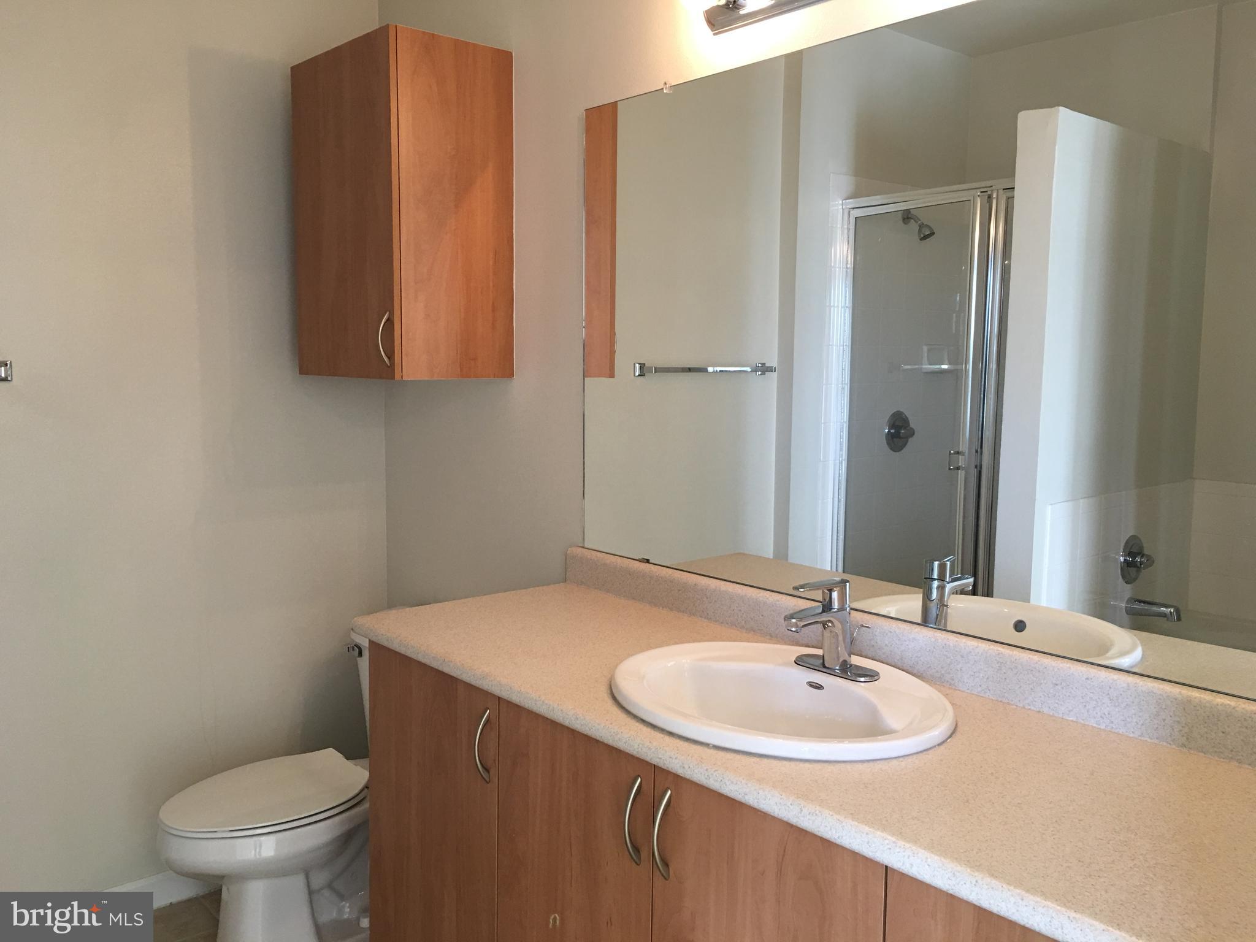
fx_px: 1052
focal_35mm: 29
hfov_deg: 61.7
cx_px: 628
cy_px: 471
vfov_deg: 48.2
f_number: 2.2
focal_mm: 4.15
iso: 40
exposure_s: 1/15
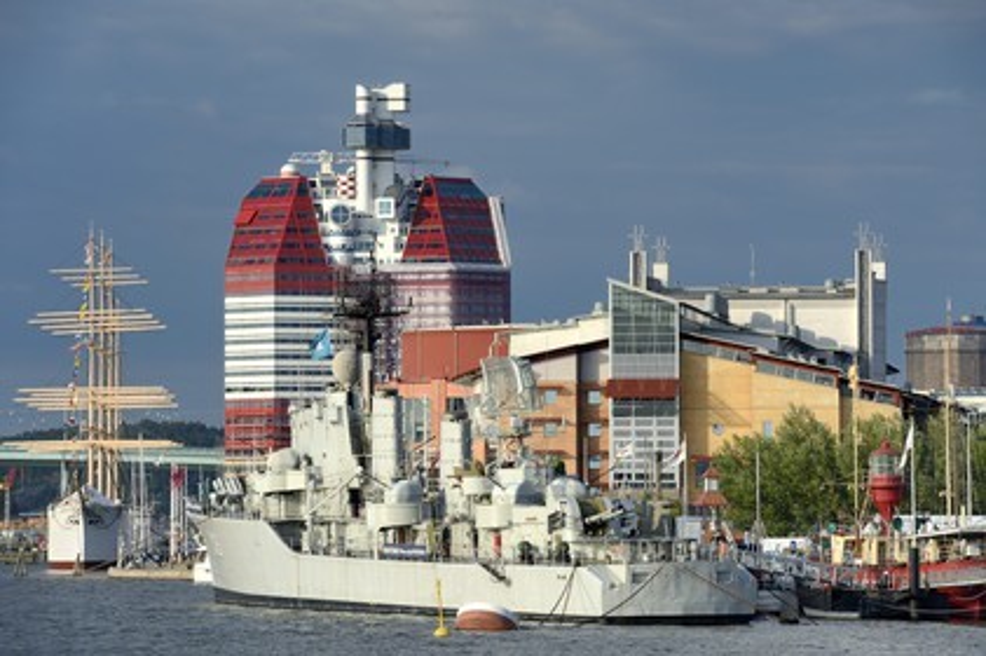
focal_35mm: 200
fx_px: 5473
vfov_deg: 6.9
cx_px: 493
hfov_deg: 10.3
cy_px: 328
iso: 200
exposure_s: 1/400
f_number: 11
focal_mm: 200
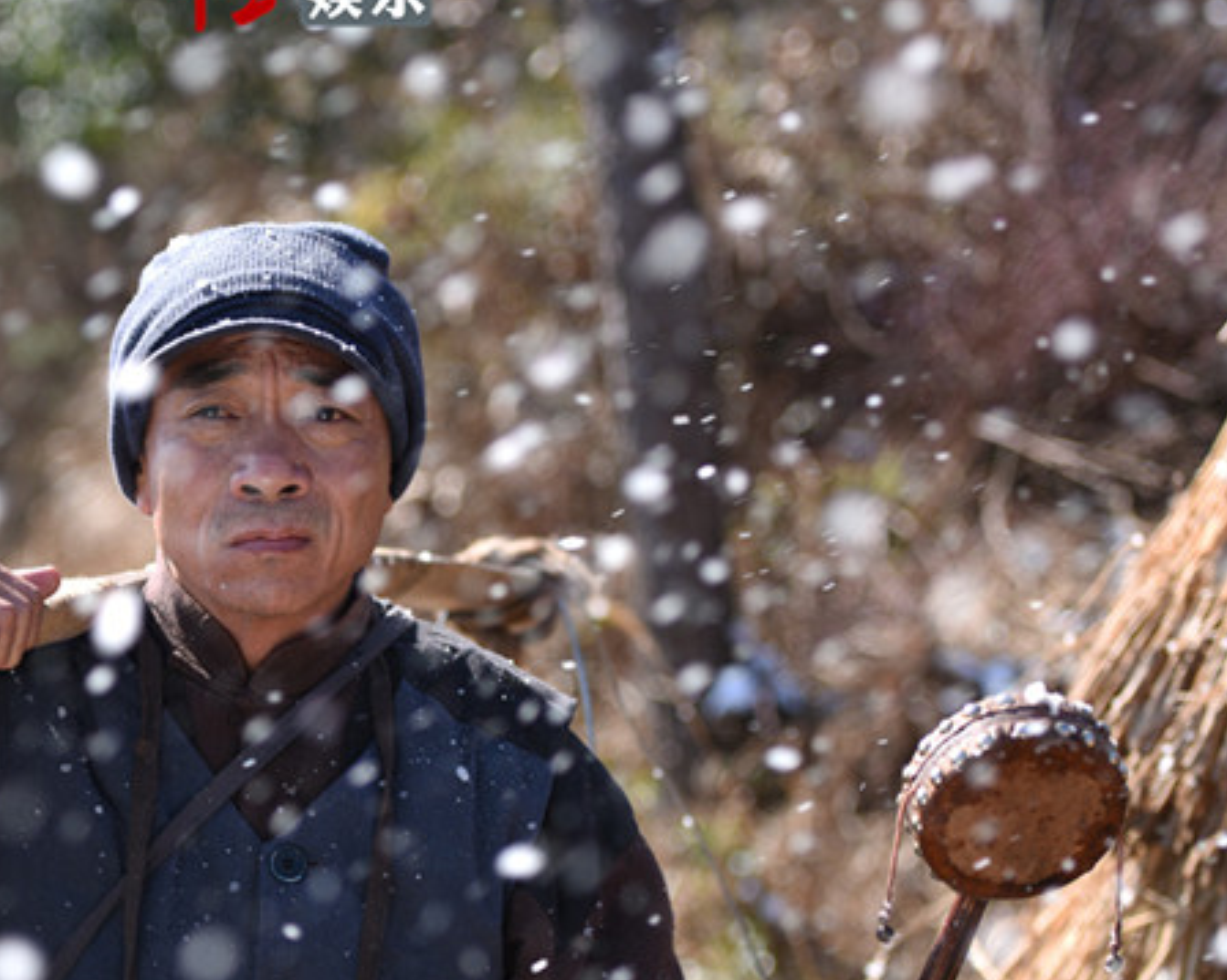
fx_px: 4791
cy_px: 736
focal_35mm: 132
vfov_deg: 11.7
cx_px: 301
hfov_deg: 14.5
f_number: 2.8
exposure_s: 1/250
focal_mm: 70
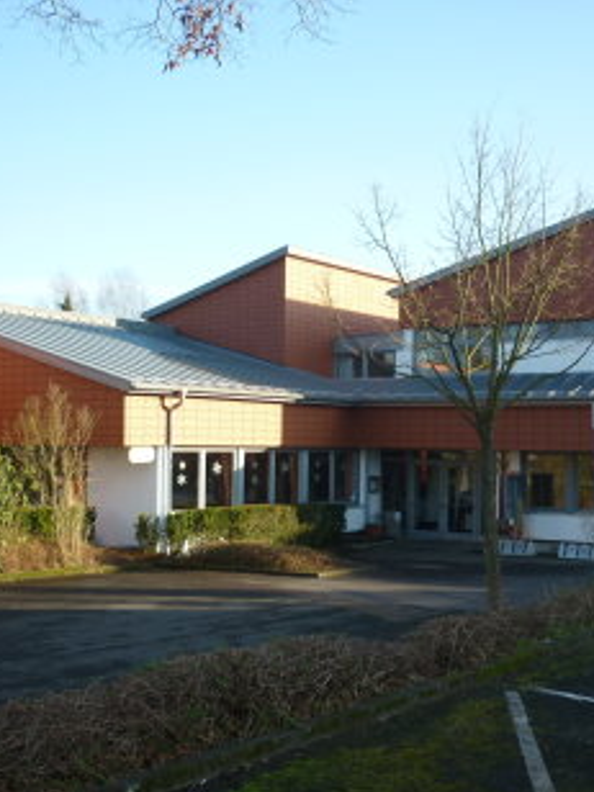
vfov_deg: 42.1
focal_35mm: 45
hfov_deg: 32.1
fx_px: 1030
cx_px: 357
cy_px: 402
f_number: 2.8
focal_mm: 5.5
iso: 80
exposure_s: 1/320
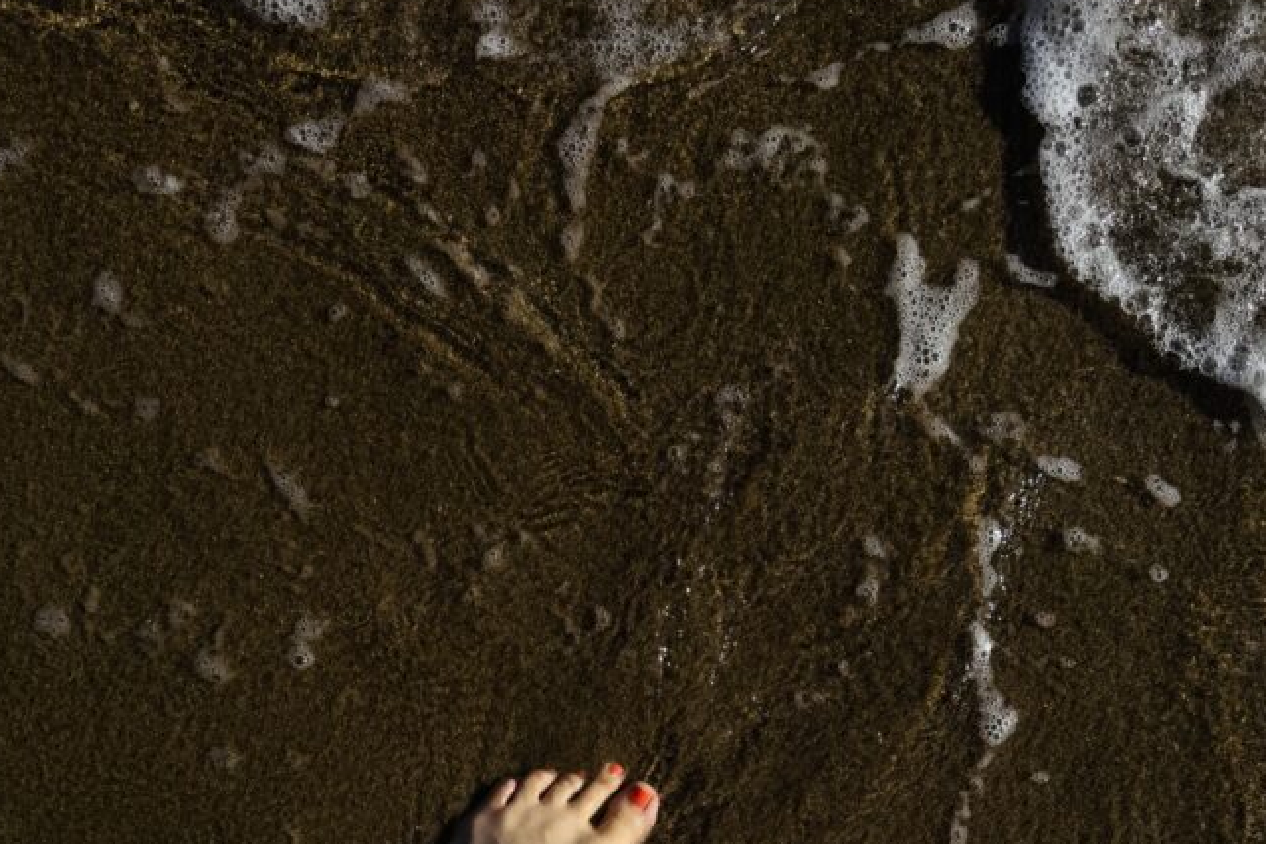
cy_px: 858
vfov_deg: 30.8
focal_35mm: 40
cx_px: 577
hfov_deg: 48.4
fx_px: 1407
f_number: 1.78
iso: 64
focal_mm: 6.76
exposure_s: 1/15152
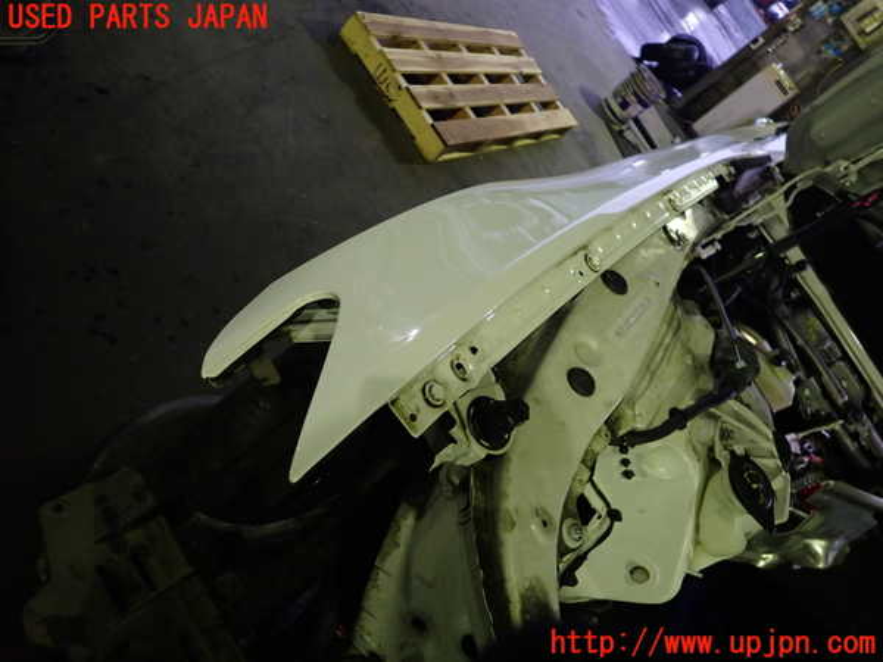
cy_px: 331
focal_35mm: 25
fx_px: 638
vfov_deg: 54.9
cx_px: 442
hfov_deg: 69.4
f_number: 2
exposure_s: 1/30
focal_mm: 4.5
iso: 250
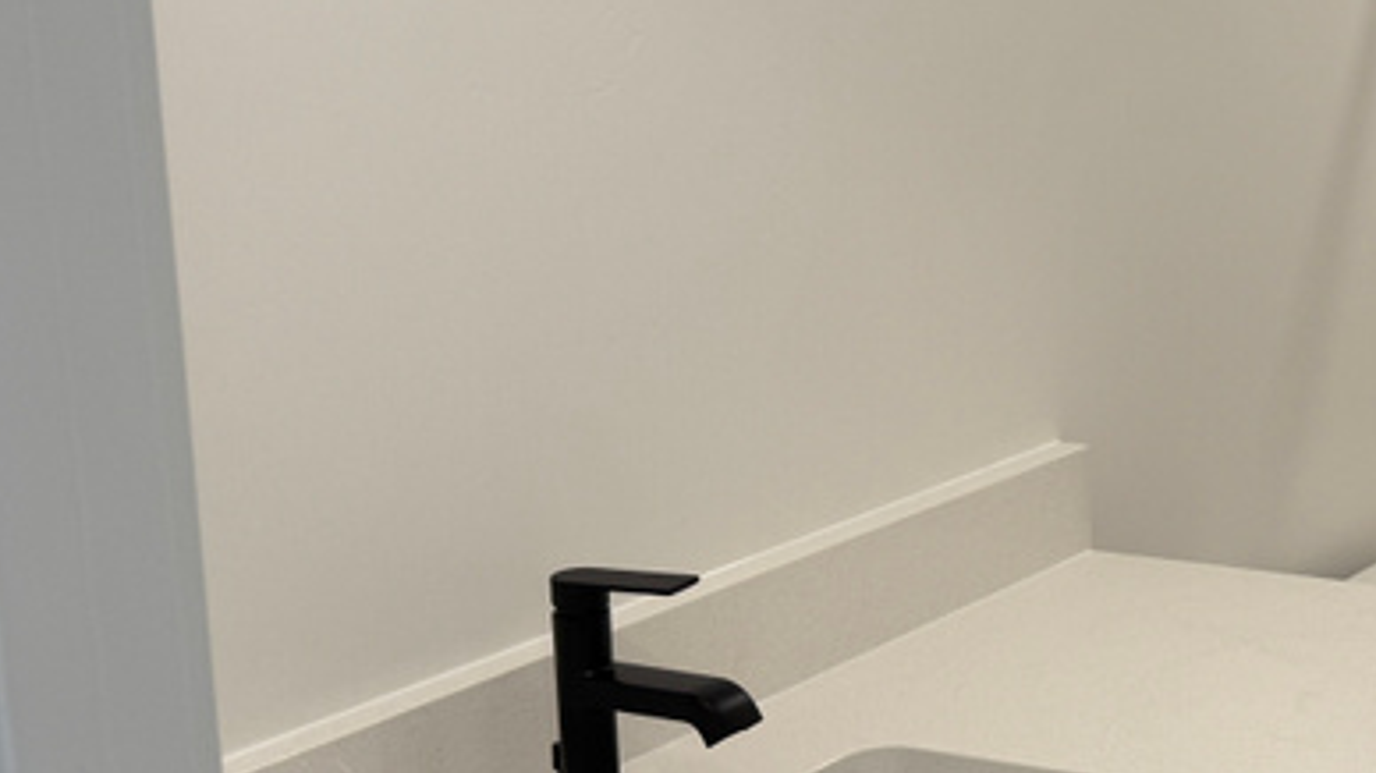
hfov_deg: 27.4
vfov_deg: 17.4
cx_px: 1589
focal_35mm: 69
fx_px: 2517
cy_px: 294
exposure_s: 1/120
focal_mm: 6.76
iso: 50
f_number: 1.78
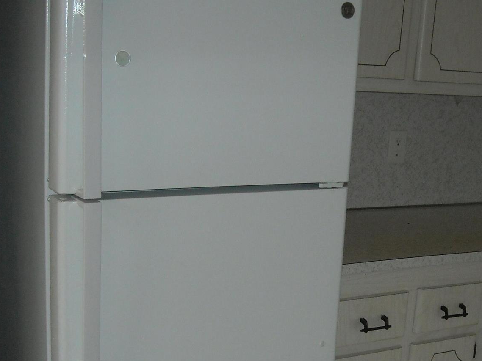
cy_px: 264
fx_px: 877
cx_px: 347
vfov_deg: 23.1
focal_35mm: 63
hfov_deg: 30.3
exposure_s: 1/60
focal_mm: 5.7
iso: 200
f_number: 2.8
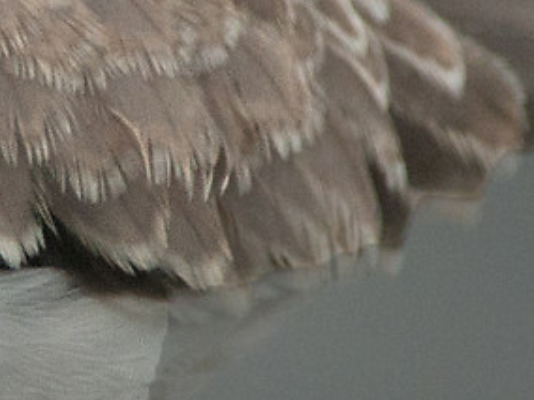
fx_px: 93885
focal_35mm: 6086
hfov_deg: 0.3
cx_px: -331
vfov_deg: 0.2
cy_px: 145
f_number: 6.7
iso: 400
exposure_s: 1/160
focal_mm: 500
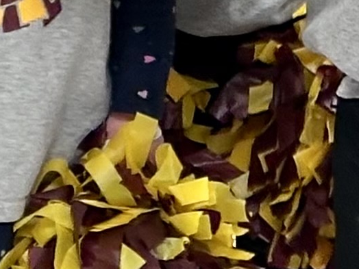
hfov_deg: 5.2
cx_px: -595
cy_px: -392
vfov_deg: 4.0
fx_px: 3827
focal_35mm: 369
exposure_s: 1/40
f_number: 1.78
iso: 200
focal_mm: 6.86
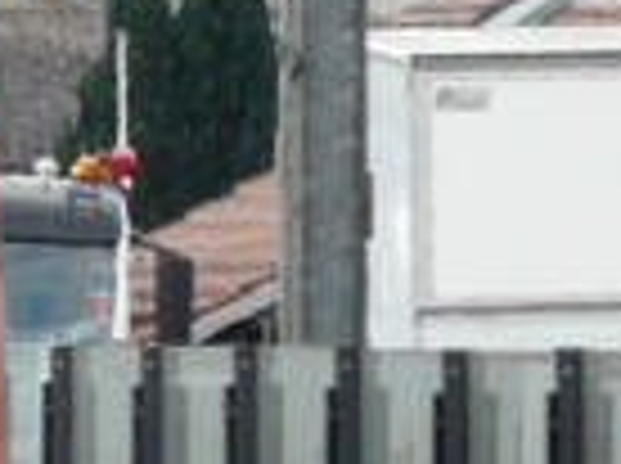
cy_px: 41
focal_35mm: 2358
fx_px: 42228
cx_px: -410
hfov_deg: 0.8
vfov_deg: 0.6
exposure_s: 1/200
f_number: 5.6
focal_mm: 53.4
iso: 100
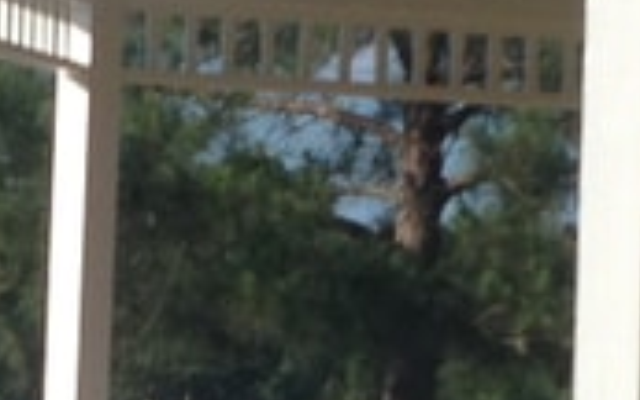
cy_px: 700
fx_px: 4987
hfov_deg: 7.3
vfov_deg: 4.5
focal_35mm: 286
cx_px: 294
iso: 50
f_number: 2.4
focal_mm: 4.28
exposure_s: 1/1453
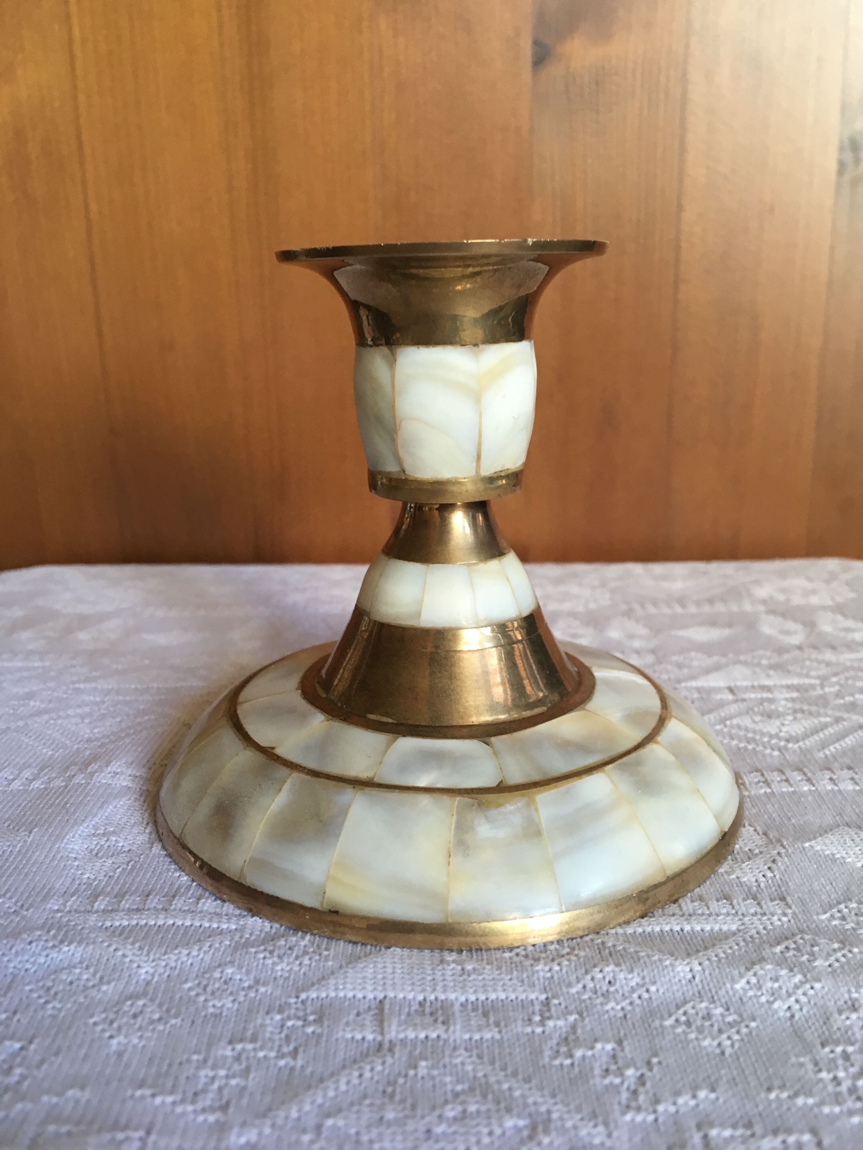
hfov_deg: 48.2
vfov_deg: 61.7
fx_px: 964
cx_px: 432
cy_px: 575
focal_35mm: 29
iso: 100
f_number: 2.2
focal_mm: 4.15
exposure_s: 1/33
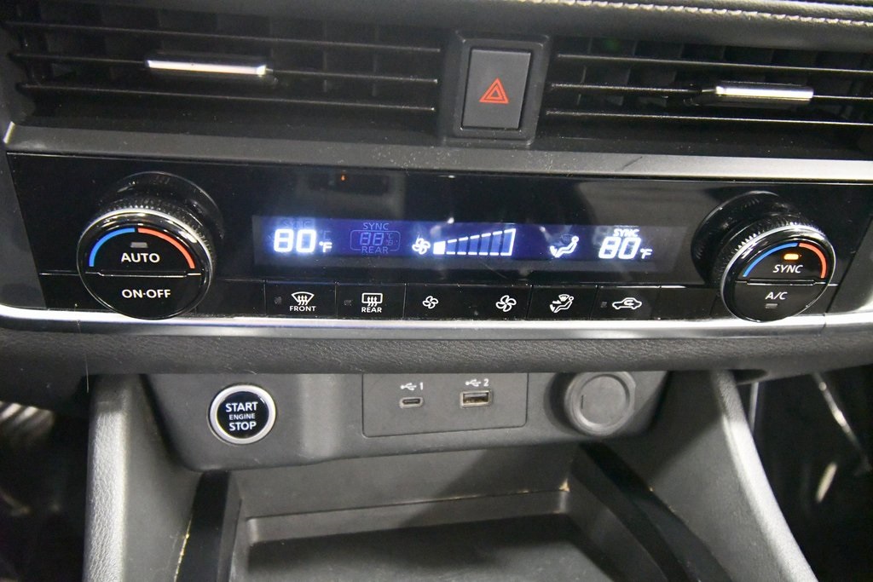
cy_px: 291
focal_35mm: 30
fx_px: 728
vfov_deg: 43.6
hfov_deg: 61.9
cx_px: 436
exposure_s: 1/60
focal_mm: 20
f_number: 5.6
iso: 12800
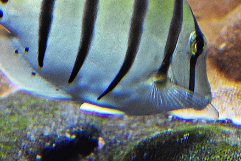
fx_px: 3281
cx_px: 131
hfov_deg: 4.2
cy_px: 49
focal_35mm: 490
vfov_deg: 2.8
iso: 2800
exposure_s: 1/500
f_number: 5.6
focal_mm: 140
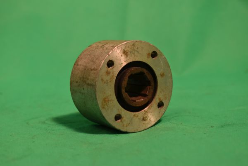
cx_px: 124
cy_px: 83
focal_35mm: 69
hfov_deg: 29.2
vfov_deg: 19.7
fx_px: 475
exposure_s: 1/200
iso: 400
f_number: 7.1
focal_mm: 46
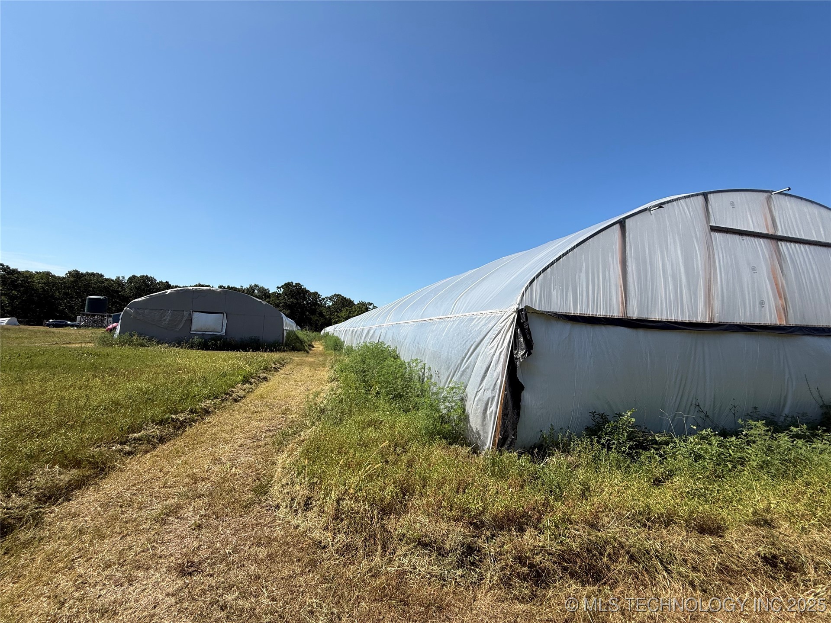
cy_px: 312
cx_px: 416
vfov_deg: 85.7
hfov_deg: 102.1
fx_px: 336
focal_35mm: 14
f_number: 2.2
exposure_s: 1/841
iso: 20
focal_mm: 2.22
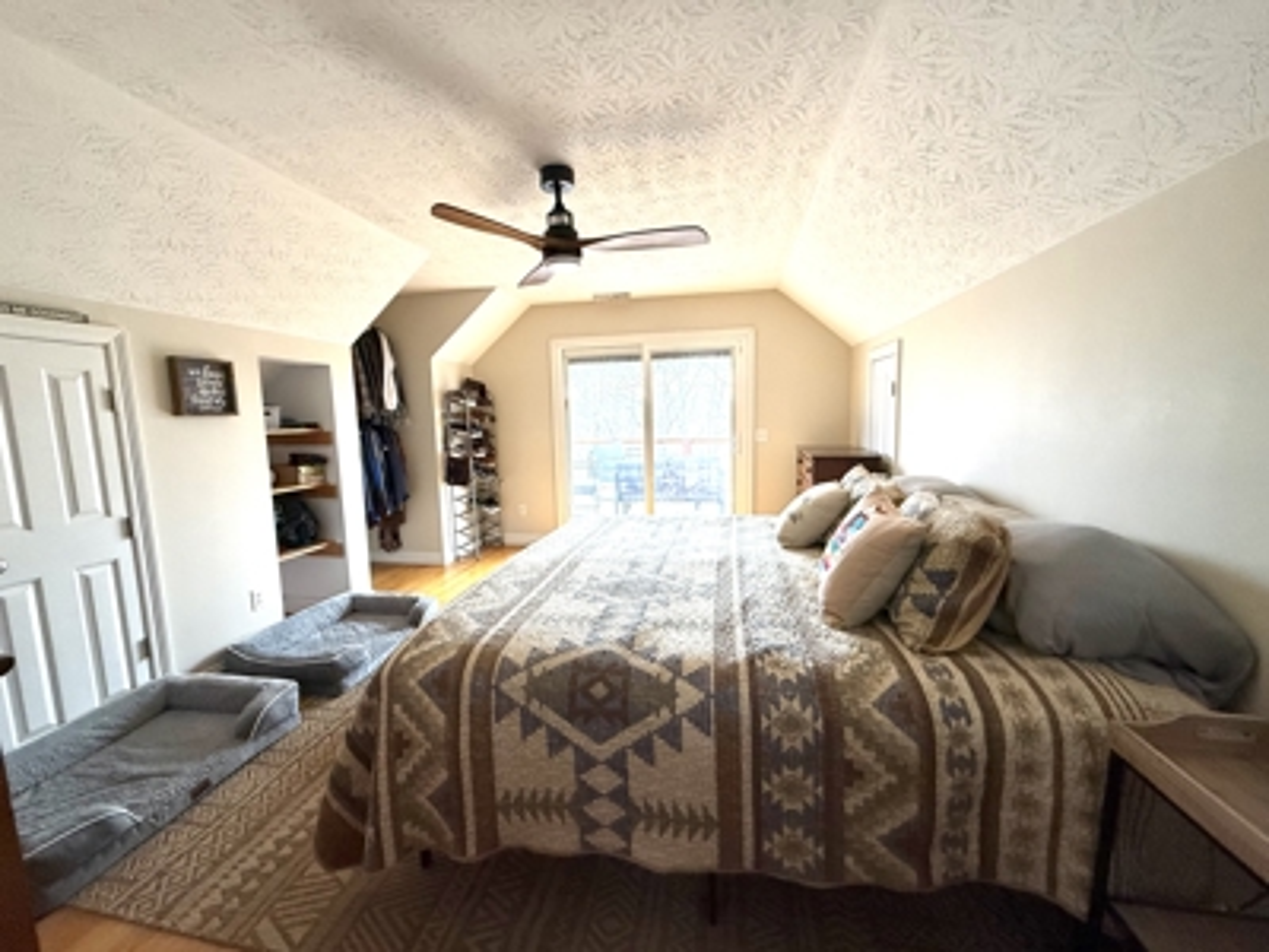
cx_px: 634
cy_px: 476
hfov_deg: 102.1
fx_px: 513
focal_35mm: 14
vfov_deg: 85.7
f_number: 2.2
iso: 200
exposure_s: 1/99
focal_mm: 2.22
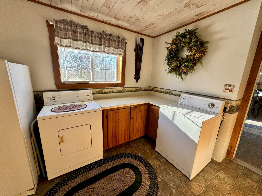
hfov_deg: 102.1
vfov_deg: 85.7
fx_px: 106
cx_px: 131
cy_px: 98
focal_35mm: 14
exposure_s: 1/99
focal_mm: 2.22
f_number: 2.2
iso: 50
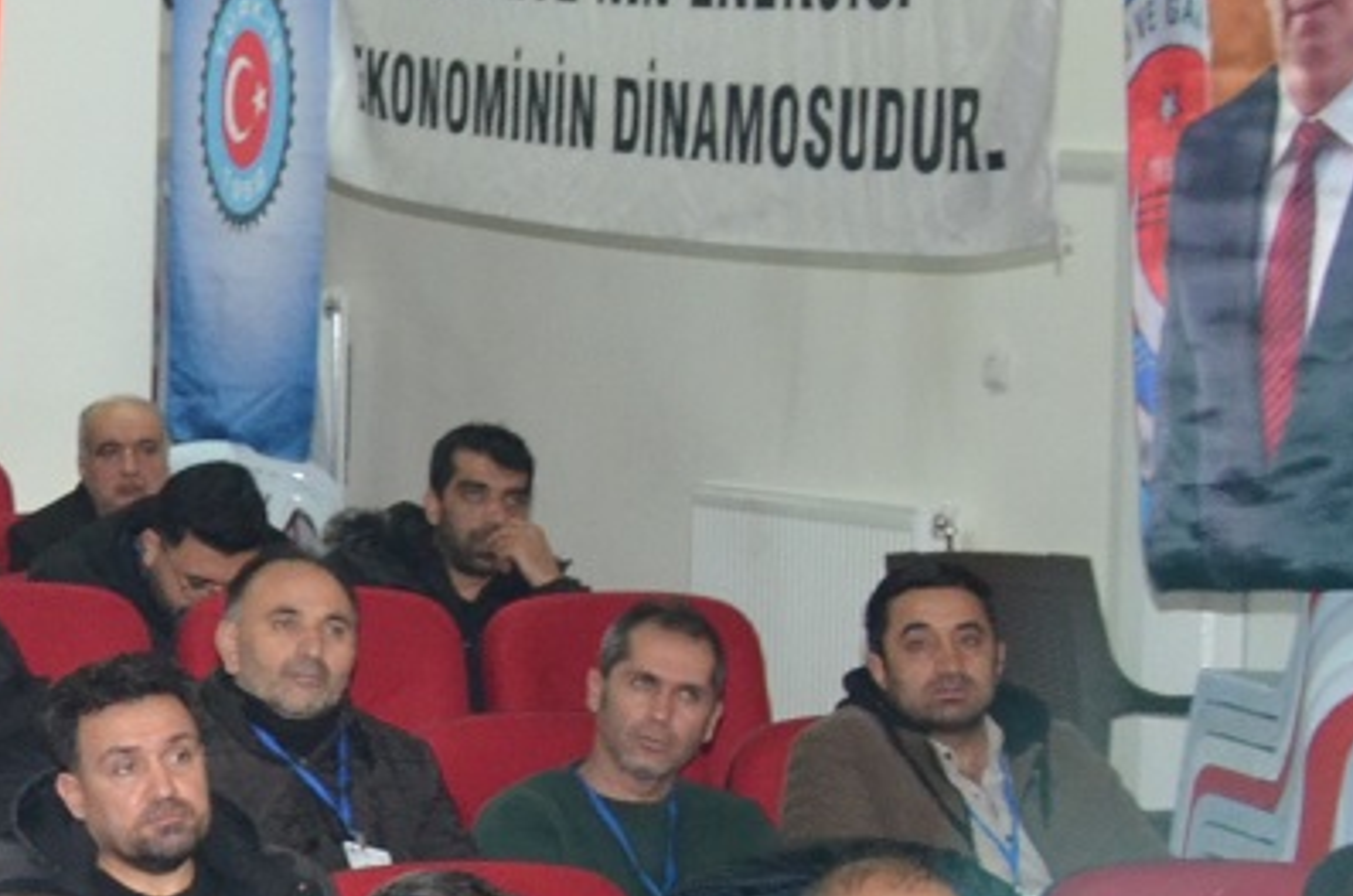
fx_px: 5664
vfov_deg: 9.0
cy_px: 382
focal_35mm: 151
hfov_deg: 11.8
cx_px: -1585
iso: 640
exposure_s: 1/60
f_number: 4
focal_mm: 20
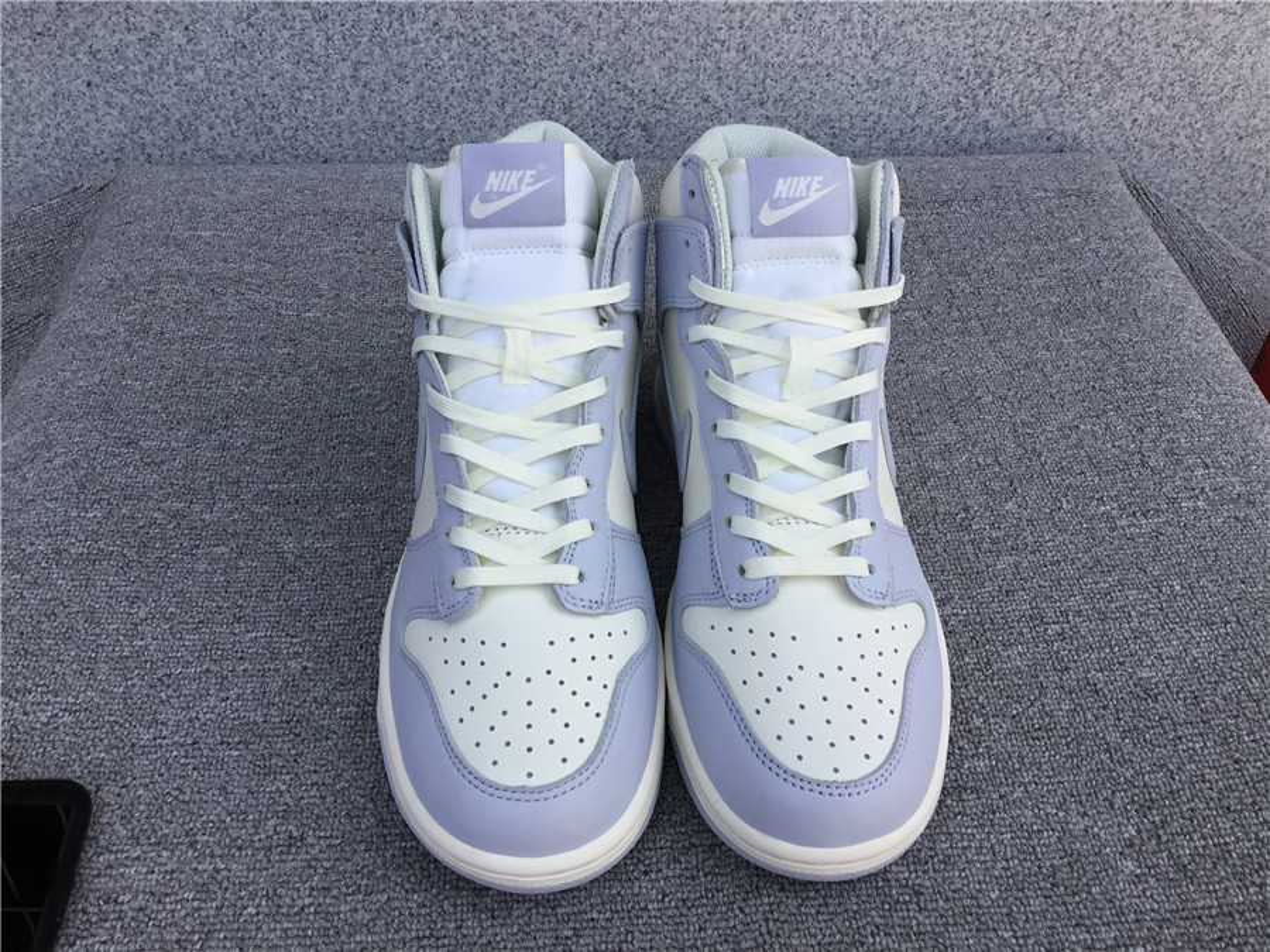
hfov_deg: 58.4
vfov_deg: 45.4
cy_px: 476
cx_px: 635
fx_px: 1137
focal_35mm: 31
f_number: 2.4
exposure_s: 1/741
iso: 25
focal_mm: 3.3
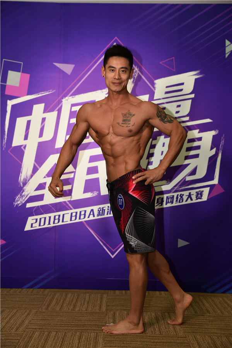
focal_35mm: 48
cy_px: 174
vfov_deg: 41.1
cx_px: 116
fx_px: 463
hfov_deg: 28.1
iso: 800
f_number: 4
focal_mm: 48
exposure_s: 1/200
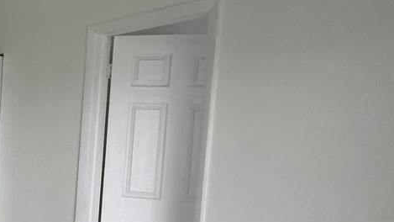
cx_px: -156
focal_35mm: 52
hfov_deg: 29.3
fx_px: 543
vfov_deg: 22.9
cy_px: 161
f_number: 2.2
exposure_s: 1/99
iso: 125
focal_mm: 2.22
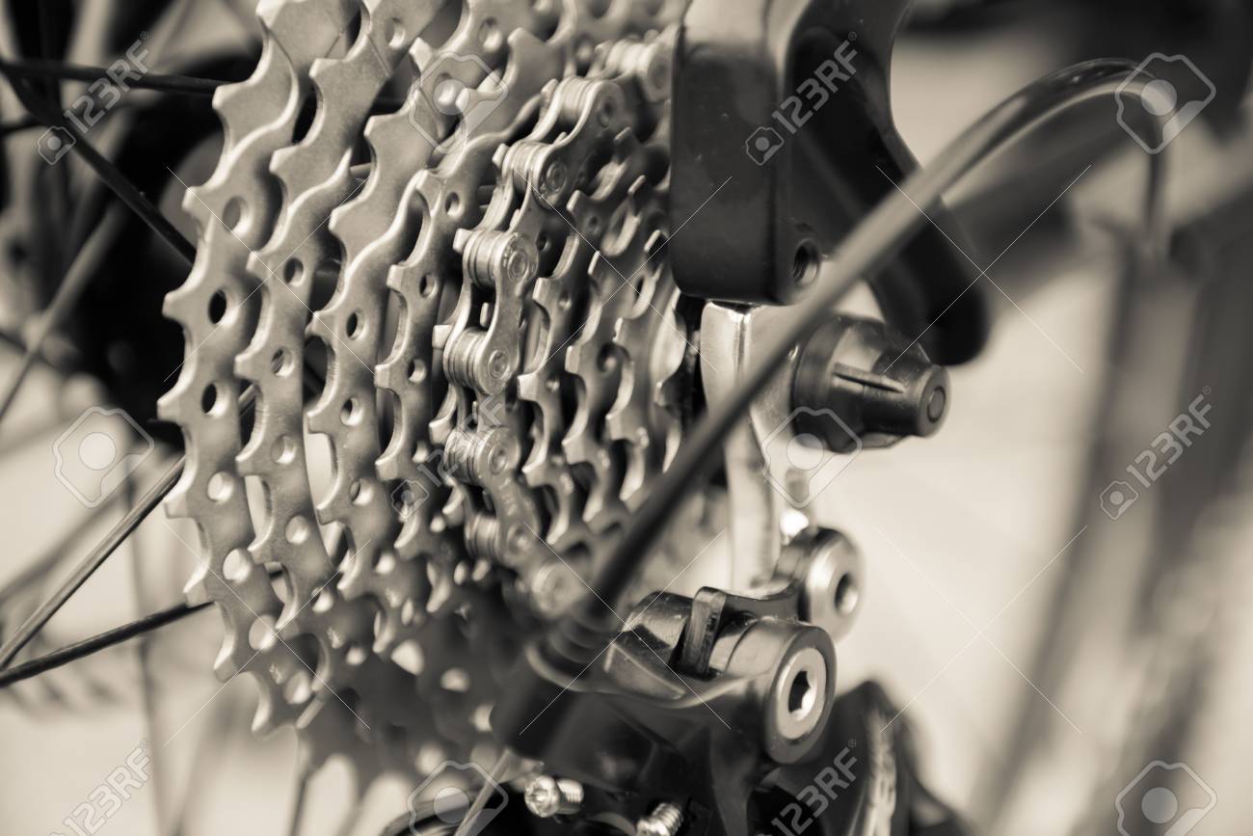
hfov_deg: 28.8
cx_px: 626
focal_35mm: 70
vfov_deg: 19.5
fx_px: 2436
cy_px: 418
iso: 200
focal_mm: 70
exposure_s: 1/13
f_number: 2.8
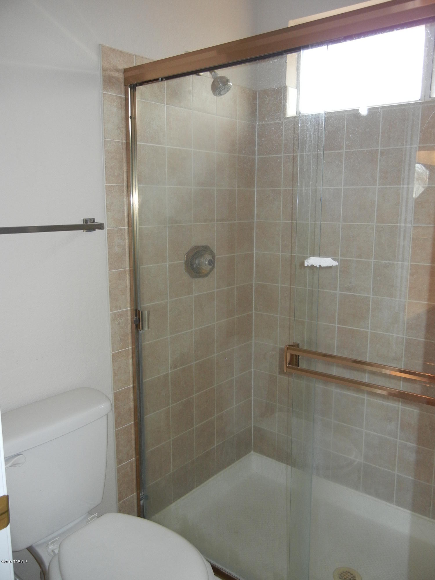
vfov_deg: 60.0
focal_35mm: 30
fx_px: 503
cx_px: 218
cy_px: 290
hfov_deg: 46.8
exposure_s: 1/30
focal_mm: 5.4
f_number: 3.5
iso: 200
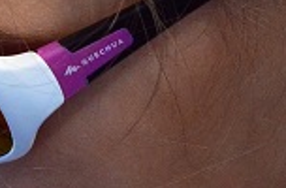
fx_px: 5483
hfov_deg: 3.0
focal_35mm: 693
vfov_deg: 2.0
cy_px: -73
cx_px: 147
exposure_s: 1/6400
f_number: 5.6
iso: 2000
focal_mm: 70
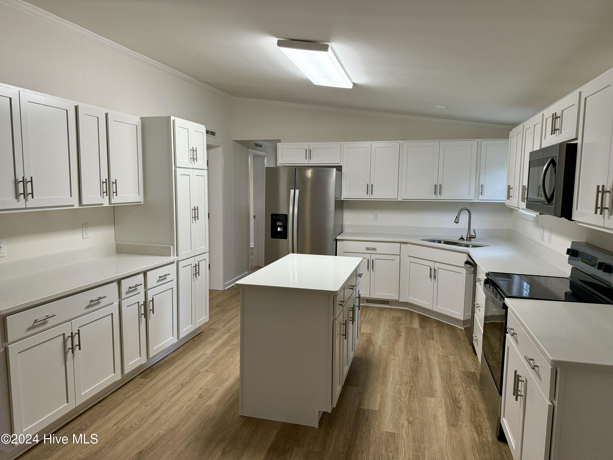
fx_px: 425
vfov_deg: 56.8
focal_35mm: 24
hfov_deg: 71.6
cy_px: 230
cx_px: 306
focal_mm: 6.76
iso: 200
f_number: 1.78
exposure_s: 1/223
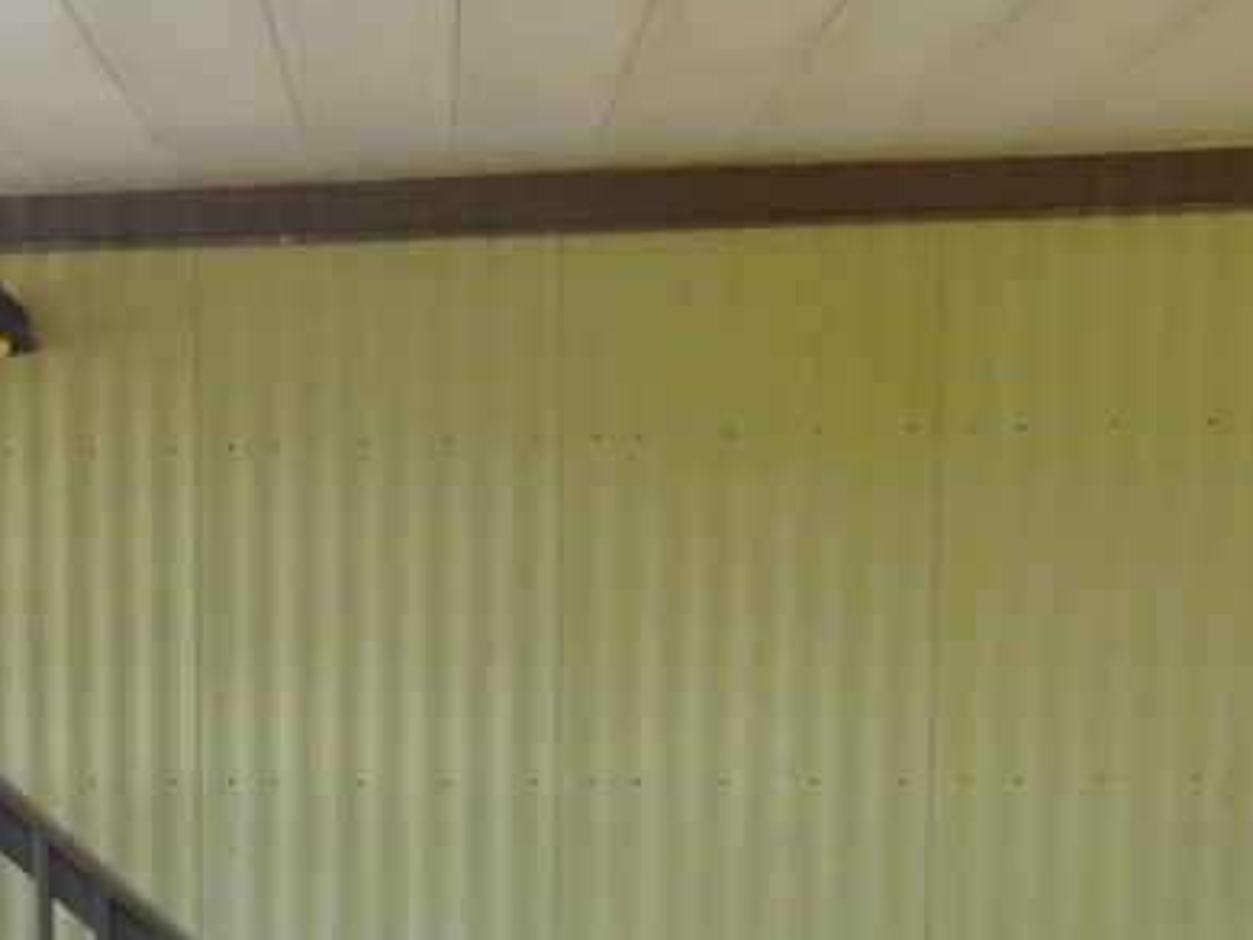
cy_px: 1001
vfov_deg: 18.1
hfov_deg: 23.6
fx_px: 2860
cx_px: -3
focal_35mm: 79
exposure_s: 1/129
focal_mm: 5.4
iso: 160
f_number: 3.5
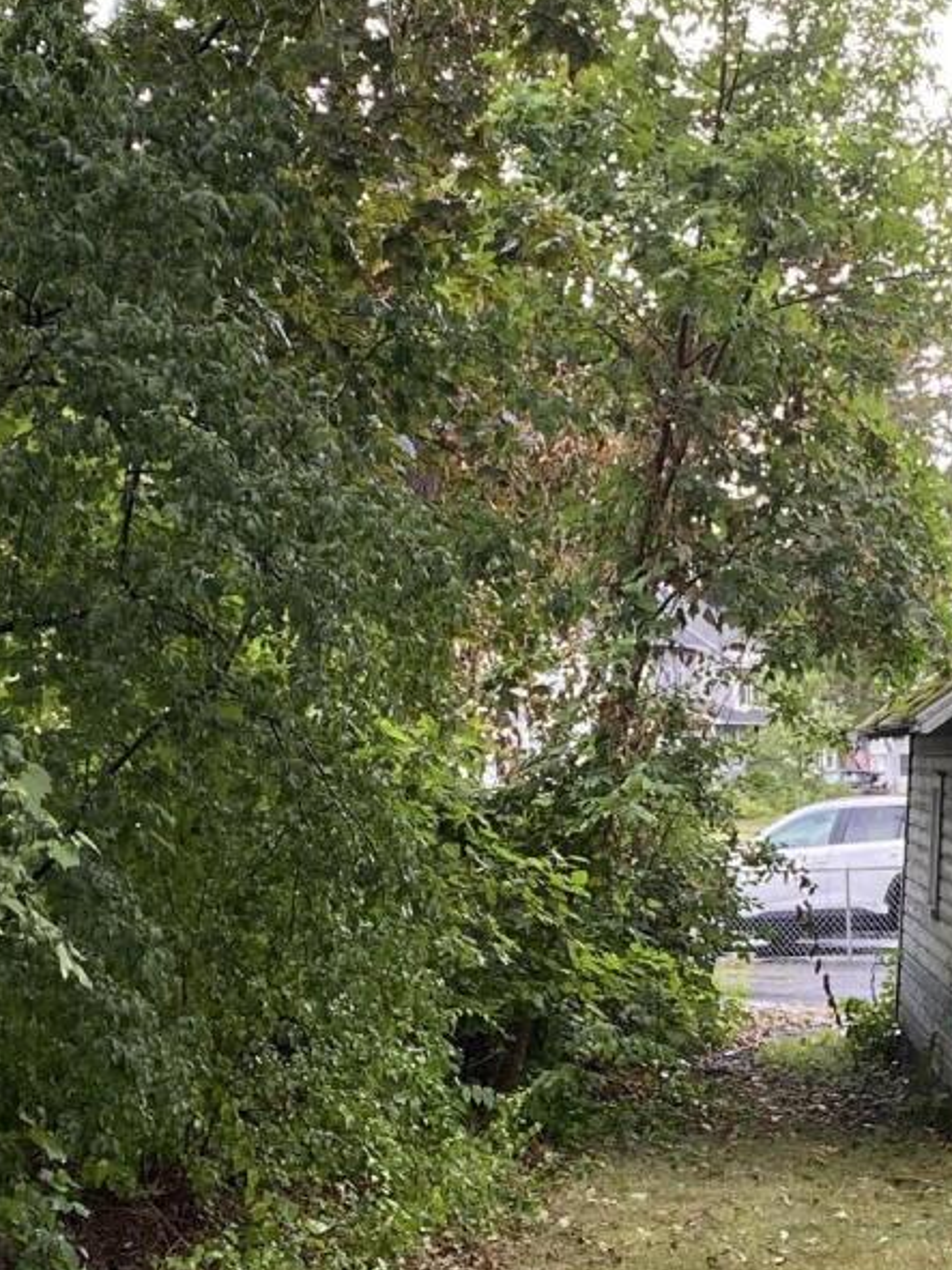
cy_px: 827
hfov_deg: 16.8
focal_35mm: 88
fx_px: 3228
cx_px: 492
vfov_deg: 22.2
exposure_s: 1/129
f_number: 1.8
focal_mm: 4.25
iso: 32
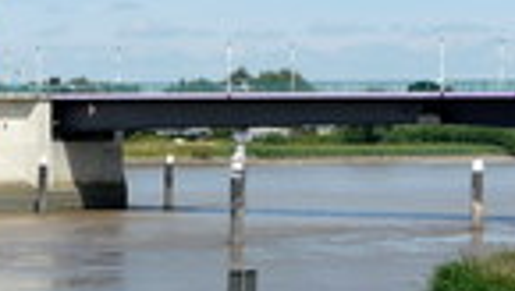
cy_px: 236
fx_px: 2010
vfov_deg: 8.3
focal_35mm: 147
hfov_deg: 14.4
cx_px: 46
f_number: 5.6
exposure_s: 1/500
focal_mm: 8.1
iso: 100
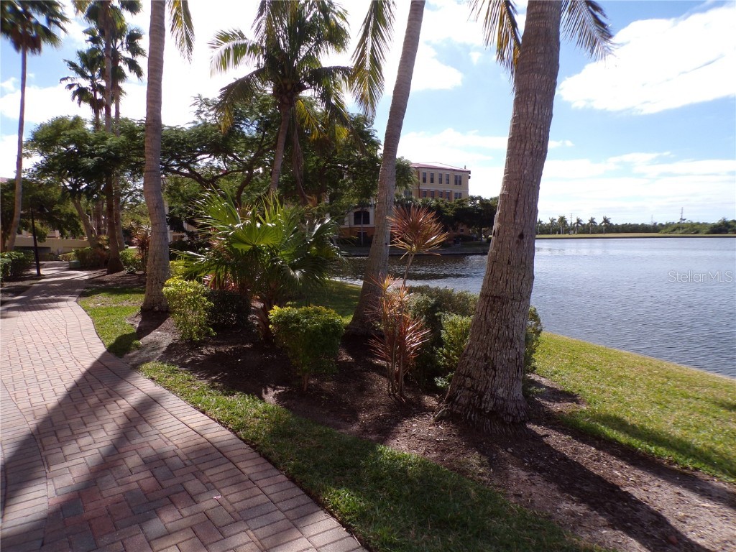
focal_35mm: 24
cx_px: 368
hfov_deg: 71.6
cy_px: 276
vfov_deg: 56.8
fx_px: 510
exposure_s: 1/320
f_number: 5.8
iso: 80
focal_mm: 4.3
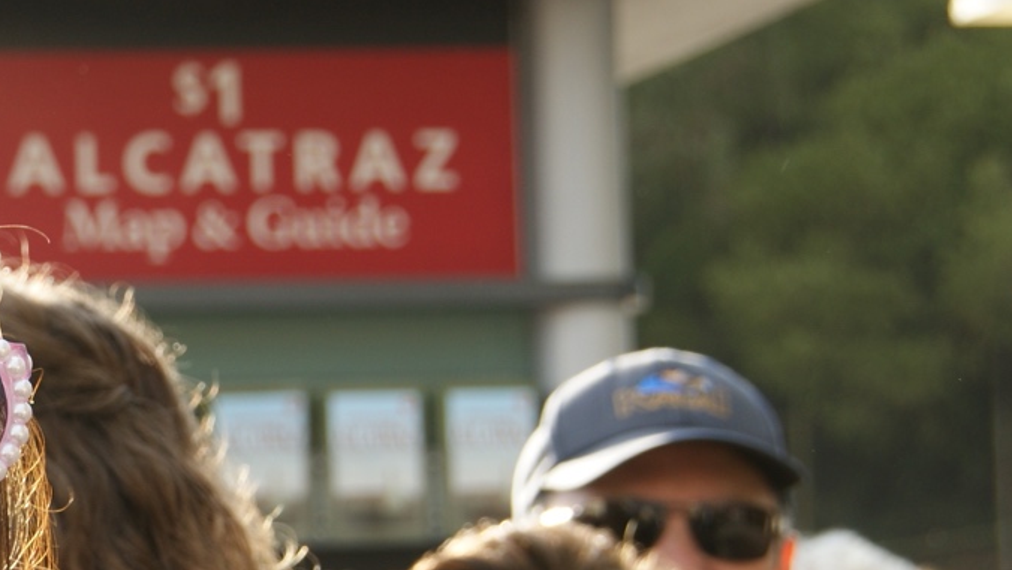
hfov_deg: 10.4
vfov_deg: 5.9
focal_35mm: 204
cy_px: 579
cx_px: -100
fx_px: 5483
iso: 100
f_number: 5.6
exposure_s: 1/125
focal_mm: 55
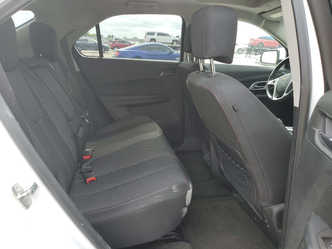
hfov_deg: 67.3
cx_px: 166
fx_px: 249
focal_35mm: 26
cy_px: 124
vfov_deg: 53.1
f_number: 1.5
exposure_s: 1/357
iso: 50
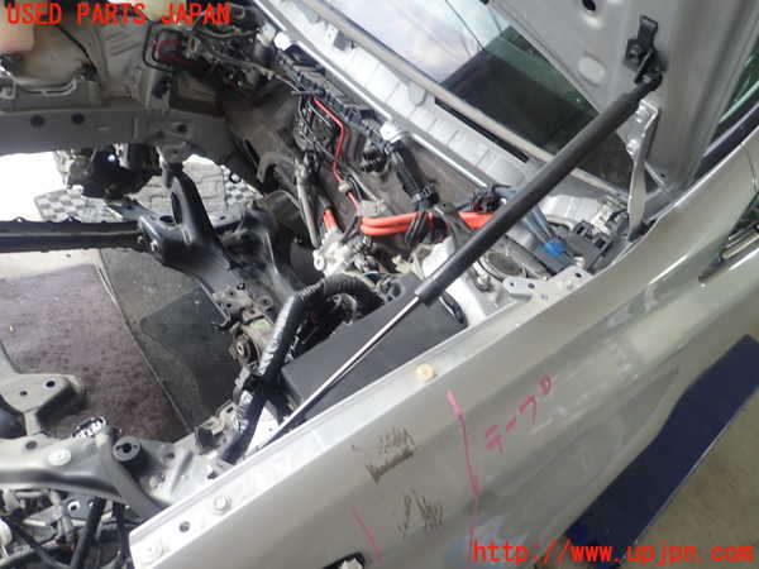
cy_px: 284
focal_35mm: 25
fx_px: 548
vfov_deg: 54.9
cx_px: 380
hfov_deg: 69.4
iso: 125
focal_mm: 4.5
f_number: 2
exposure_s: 1/60
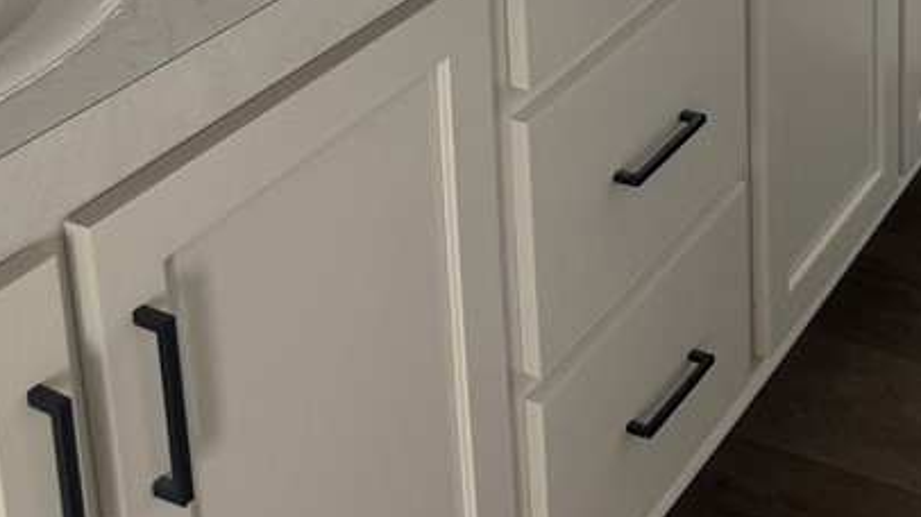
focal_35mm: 66
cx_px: 789
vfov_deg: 16.1
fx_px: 1611
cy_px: -345
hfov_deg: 30.8
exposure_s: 1/121
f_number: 1.78
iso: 100
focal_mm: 6.76
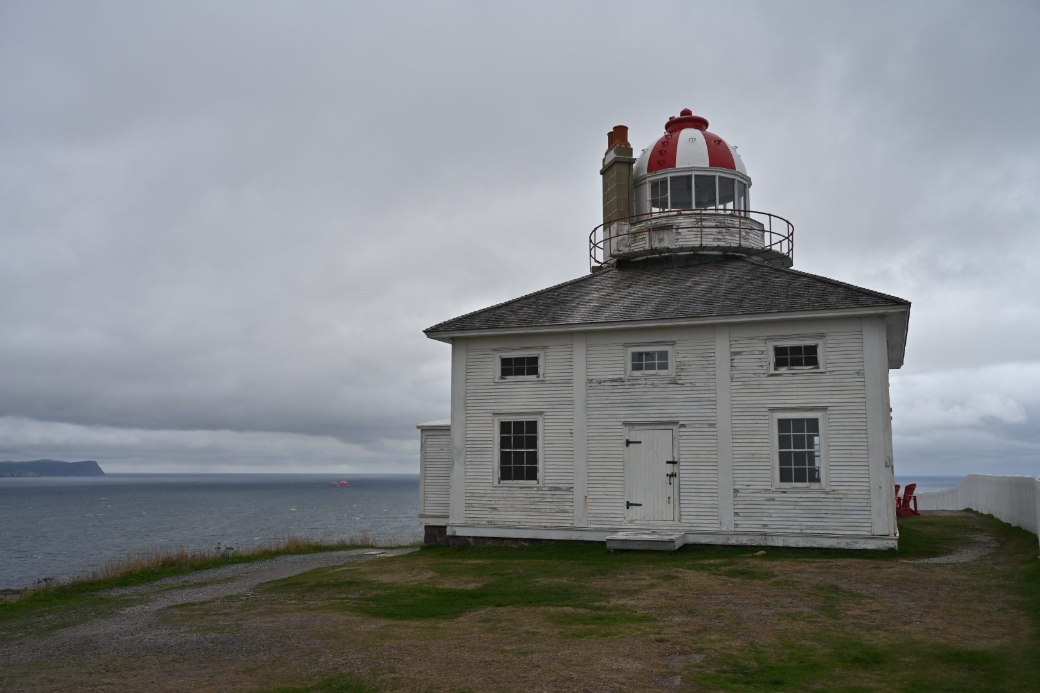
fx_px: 924
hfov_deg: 58.7
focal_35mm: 32
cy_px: 346
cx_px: 520
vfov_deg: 41.1
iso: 100
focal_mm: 32
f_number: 6.3
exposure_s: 1/400
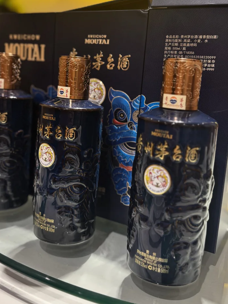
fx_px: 325
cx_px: 103
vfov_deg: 49.8
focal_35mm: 37
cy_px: 121
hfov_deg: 38.6
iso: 160
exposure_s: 1/50
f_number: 1.78
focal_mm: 6.76
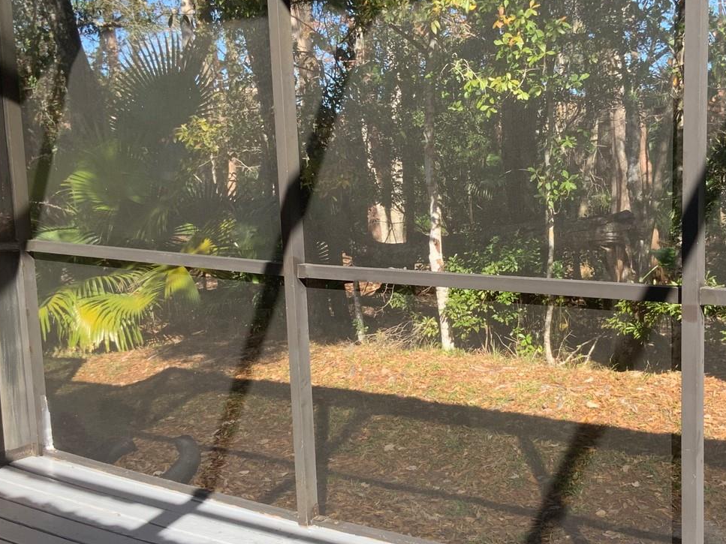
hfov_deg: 39.4
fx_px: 1007
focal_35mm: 48
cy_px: 322
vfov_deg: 30.2
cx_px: 445
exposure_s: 1/333
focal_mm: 3
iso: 16
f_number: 1.8
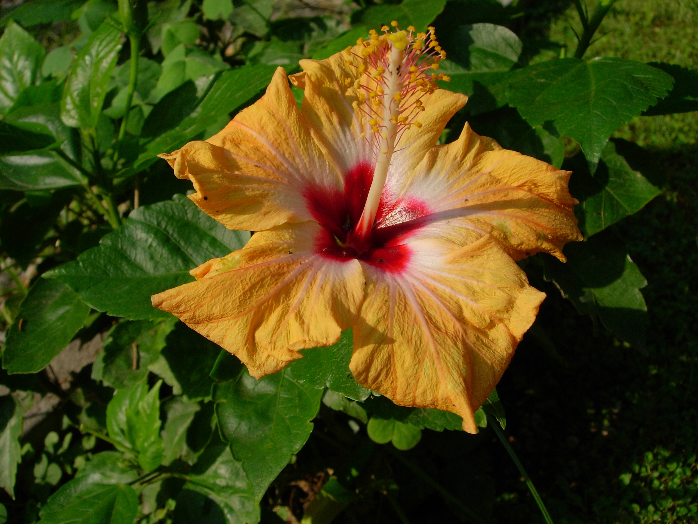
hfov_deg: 49.0
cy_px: 262
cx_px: 349
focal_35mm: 38
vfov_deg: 37.7
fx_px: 766
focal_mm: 7.8
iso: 64
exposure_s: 1/575
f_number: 4.8
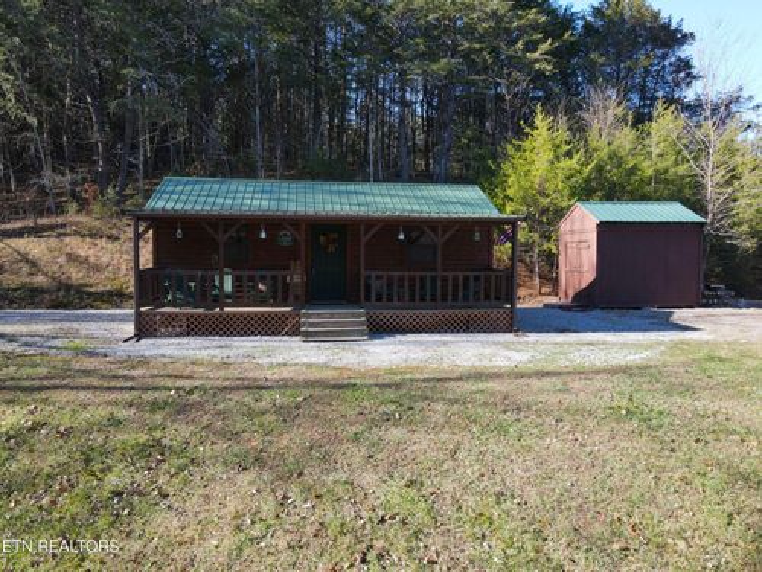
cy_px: 286
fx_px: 528
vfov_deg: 56.8
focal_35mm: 24
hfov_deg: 71.6
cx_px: 381
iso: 110
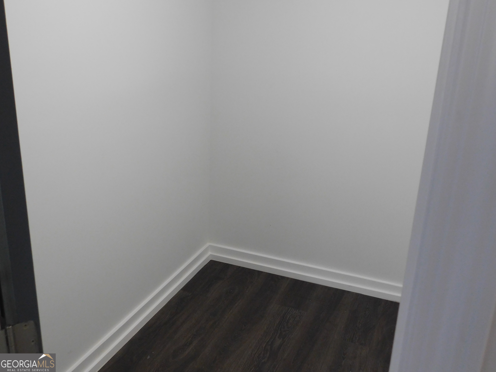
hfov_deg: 51.4
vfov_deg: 39.7
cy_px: 186
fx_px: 516
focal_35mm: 36
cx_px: 248
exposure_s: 1/30
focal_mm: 6.3
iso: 360
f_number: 3.5
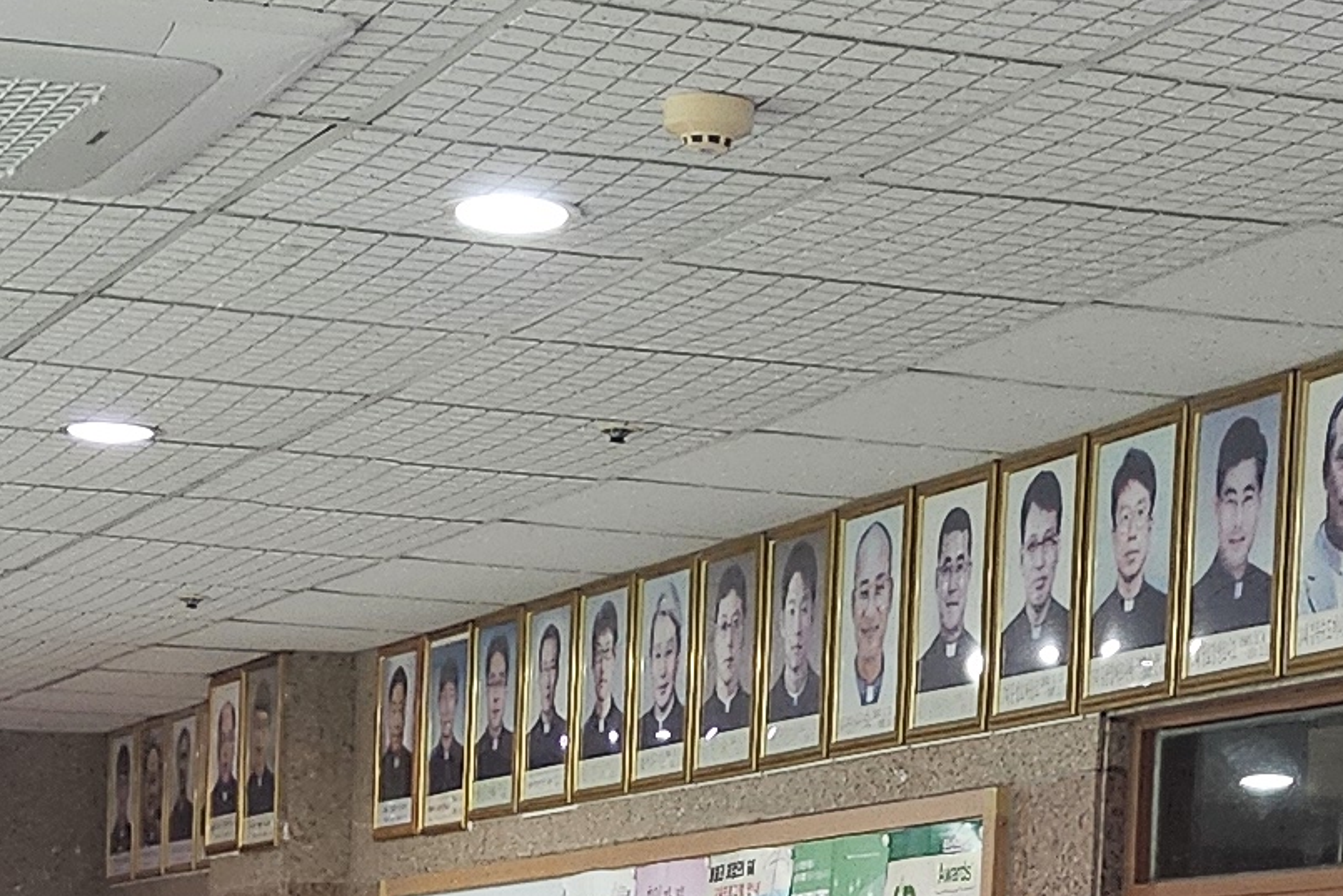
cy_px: 1553
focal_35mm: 124
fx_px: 4626
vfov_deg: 10.5
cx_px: 470
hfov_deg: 16.5
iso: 1000
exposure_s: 1/120
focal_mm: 5
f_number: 1.8
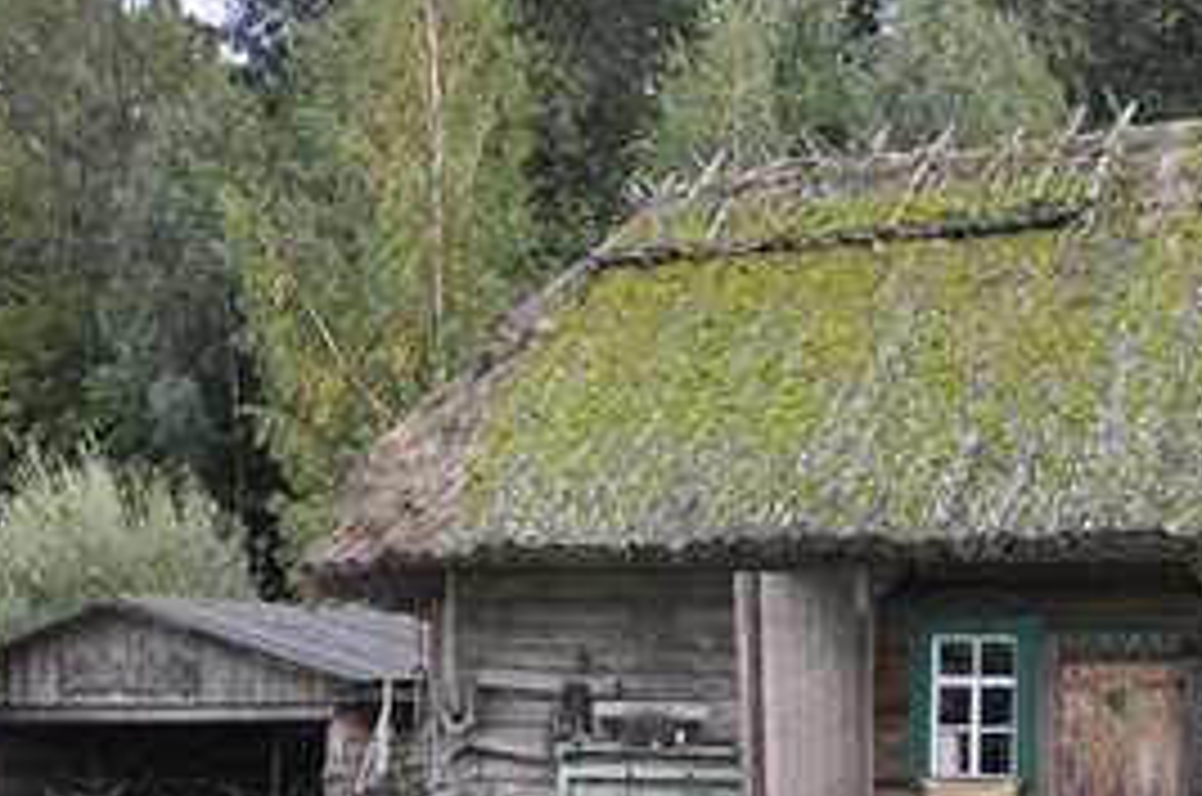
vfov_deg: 18.7
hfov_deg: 28.1
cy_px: 618
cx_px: 585
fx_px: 2400
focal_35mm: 72
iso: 400
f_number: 5
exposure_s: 1/100
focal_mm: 20
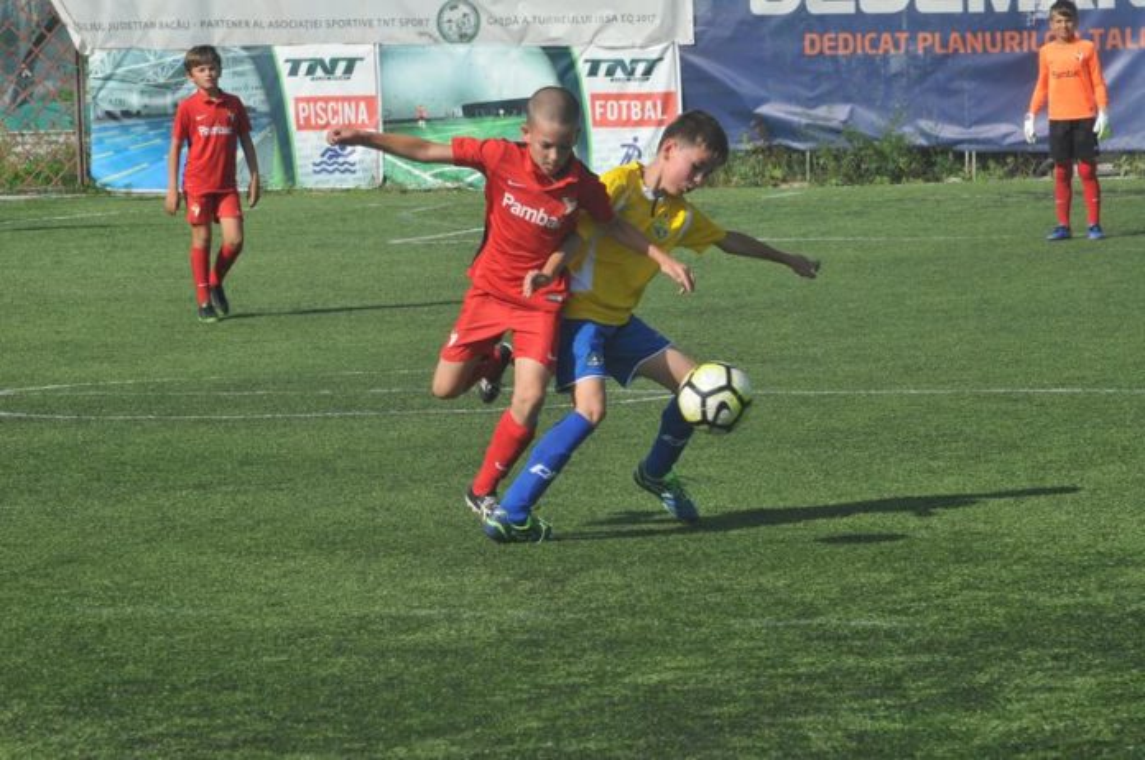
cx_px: 572
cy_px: 380
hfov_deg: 11.3
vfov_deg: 7.5
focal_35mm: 183
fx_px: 5812
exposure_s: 1/500
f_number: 11
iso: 400
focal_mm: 122
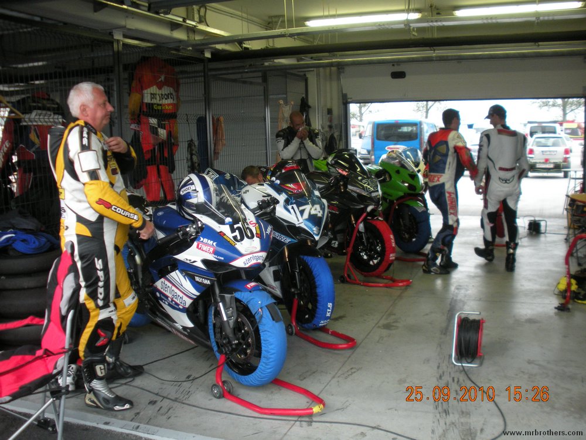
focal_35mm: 35
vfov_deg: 40.7
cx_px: 293
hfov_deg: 52.6
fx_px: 593
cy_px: 220
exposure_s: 1/62
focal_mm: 6.3
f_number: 3.5
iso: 248
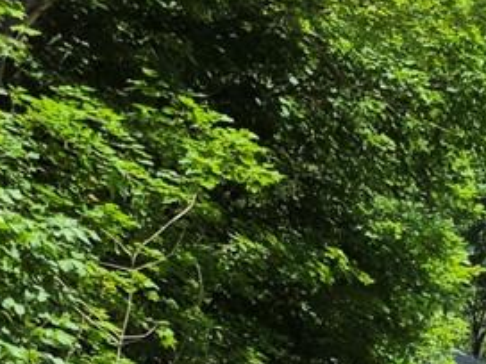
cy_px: 557
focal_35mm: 173
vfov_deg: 8.4
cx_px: 1088
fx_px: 2429
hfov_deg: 10.2
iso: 80
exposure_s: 1/4057
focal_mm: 6.3
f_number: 1.7
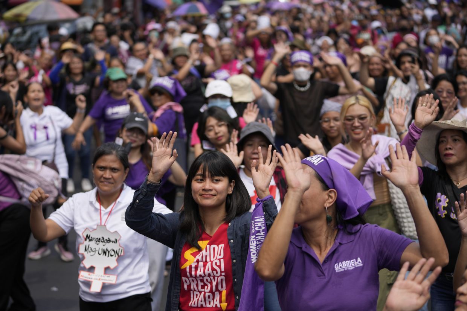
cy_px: 156
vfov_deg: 19.4
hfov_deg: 28.9
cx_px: 234
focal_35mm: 70
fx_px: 908
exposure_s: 1/1250
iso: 100
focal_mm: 70
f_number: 2.8
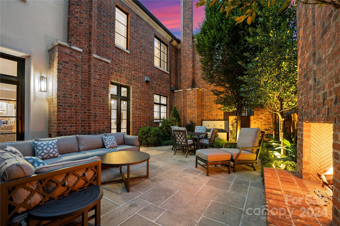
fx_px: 132
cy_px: 113
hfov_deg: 104.3
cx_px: 170
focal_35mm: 14
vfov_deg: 81.2
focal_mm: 14
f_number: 5.6
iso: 160
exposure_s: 4
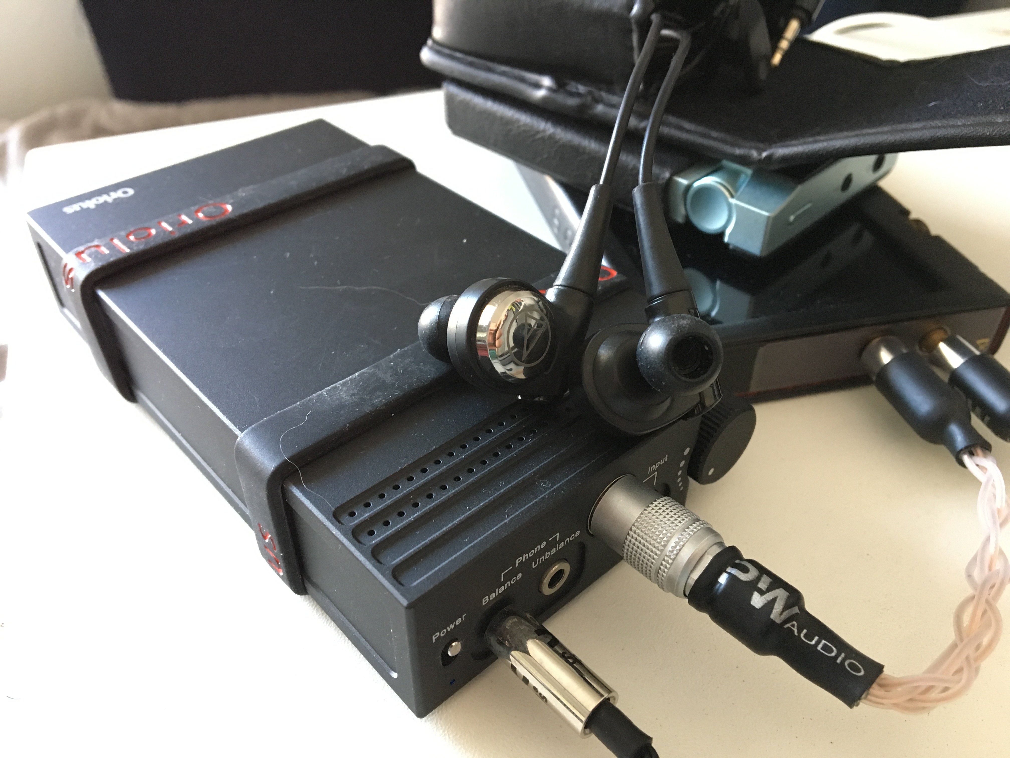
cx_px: 505
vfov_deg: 48.2
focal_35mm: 29
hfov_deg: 61.7
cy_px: 379
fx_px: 846
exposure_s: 1/17
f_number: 2.2
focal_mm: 4.15
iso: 200
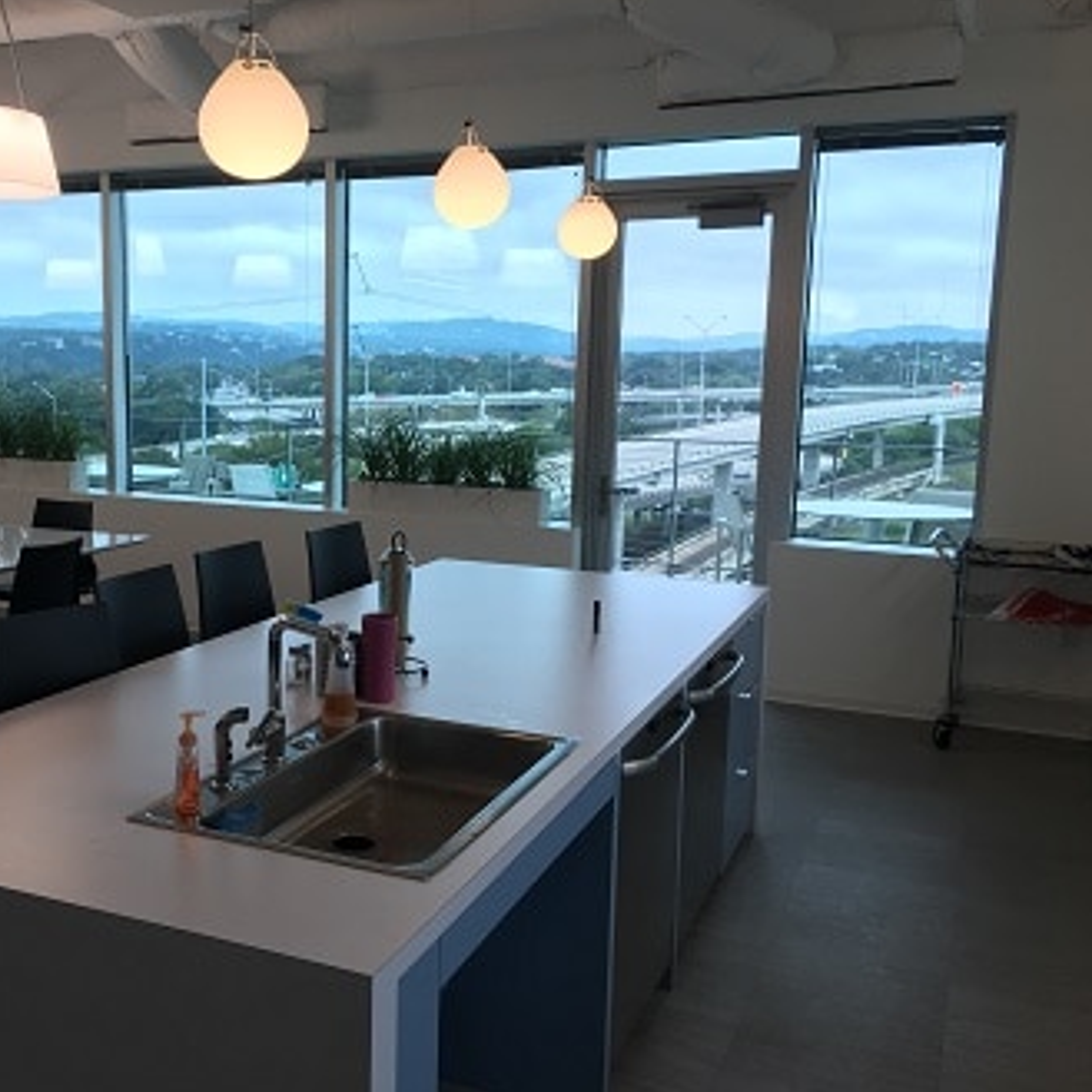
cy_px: 543
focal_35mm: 35
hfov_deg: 46.6
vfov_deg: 47.2
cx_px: 385
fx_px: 1249
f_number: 2.2
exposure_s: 1/120
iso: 40
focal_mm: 4.15
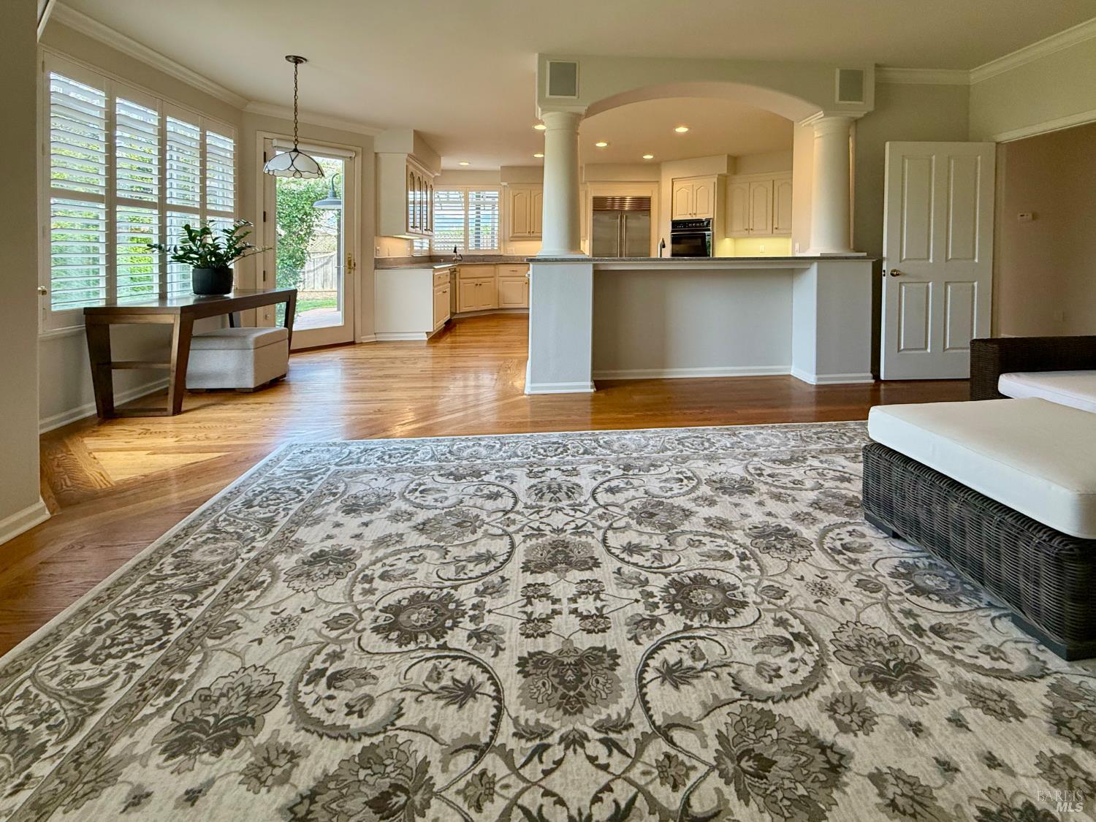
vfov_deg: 85.7
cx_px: 548
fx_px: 443
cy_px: 411
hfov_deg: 102.1
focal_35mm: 14
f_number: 2.2
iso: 160
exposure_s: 1/120
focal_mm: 2.22
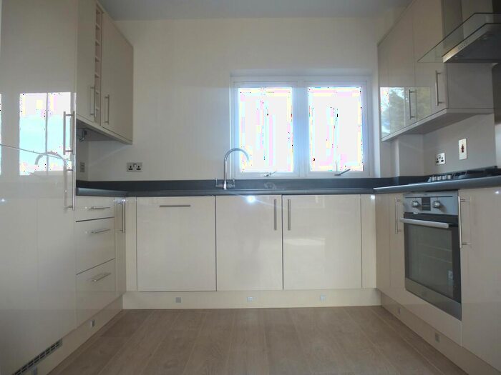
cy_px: 188
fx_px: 347
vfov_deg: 56.8
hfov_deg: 71.6
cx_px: 250
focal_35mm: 24
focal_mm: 4.3
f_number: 3.3
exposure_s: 1/60
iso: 100
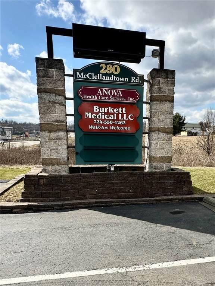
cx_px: 108
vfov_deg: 102.1
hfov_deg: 85.7
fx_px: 116
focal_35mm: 14
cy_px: 143
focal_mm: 2.22
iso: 40
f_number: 2.2
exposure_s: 1/1473
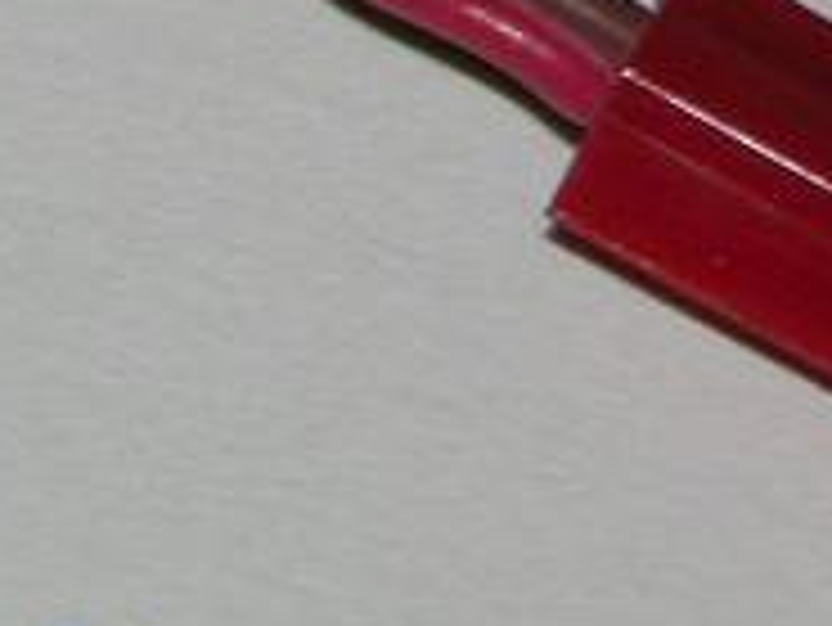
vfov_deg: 1.0
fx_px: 37279
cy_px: -194
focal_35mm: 1550
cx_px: -342
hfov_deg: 1.3
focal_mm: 71.2
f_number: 4.2
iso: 50
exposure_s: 1/253
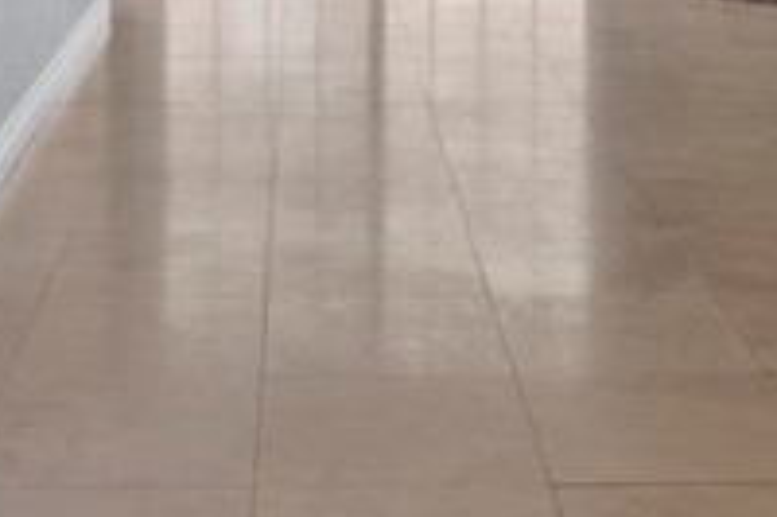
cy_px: -328
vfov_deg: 15.0
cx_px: 346
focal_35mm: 82
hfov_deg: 24.8
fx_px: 1768
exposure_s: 1/10
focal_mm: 16
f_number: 6.7
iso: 250
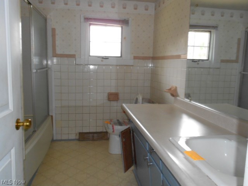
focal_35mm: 29
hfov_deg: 61.7
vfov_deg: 48.2
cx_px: 124
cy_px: 93
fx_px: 208
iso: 200
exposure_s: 1/25
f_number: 3.4
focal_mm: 5.1
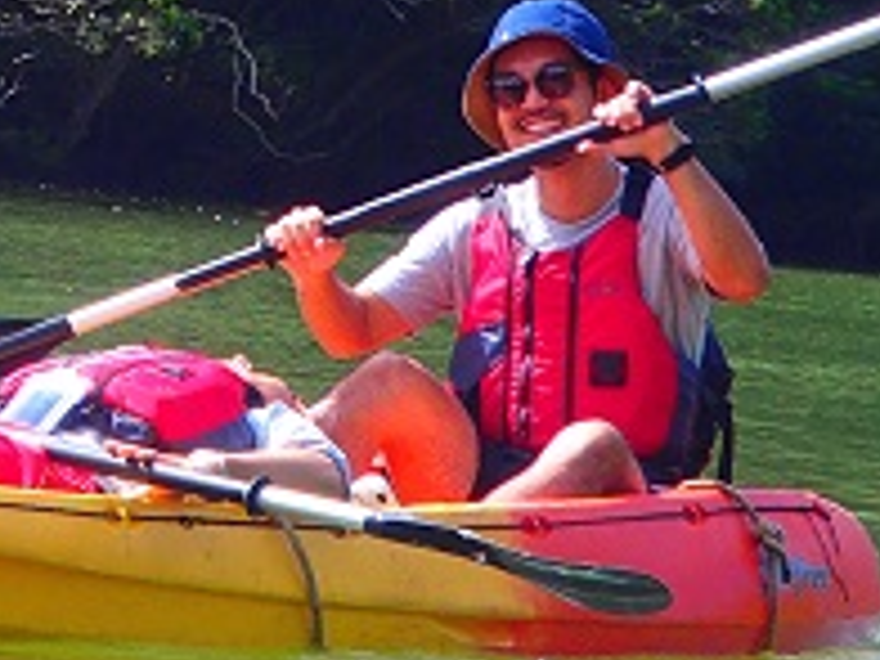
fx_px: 9381
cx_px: 76
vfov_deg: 4.0
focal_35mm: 369
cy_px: -29
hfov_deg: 5.4
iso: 160
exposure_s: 1/250
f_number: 5.9
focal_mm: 25
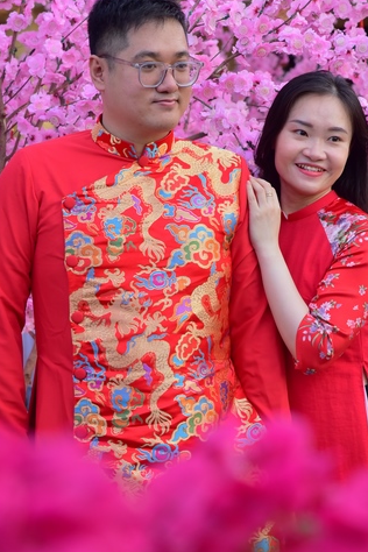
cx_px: 193
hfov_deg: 9.5
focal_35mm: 144
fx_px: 2208
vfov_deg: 14.3
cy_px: 270
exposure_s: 1/80
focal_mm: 105
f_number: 9
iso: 640
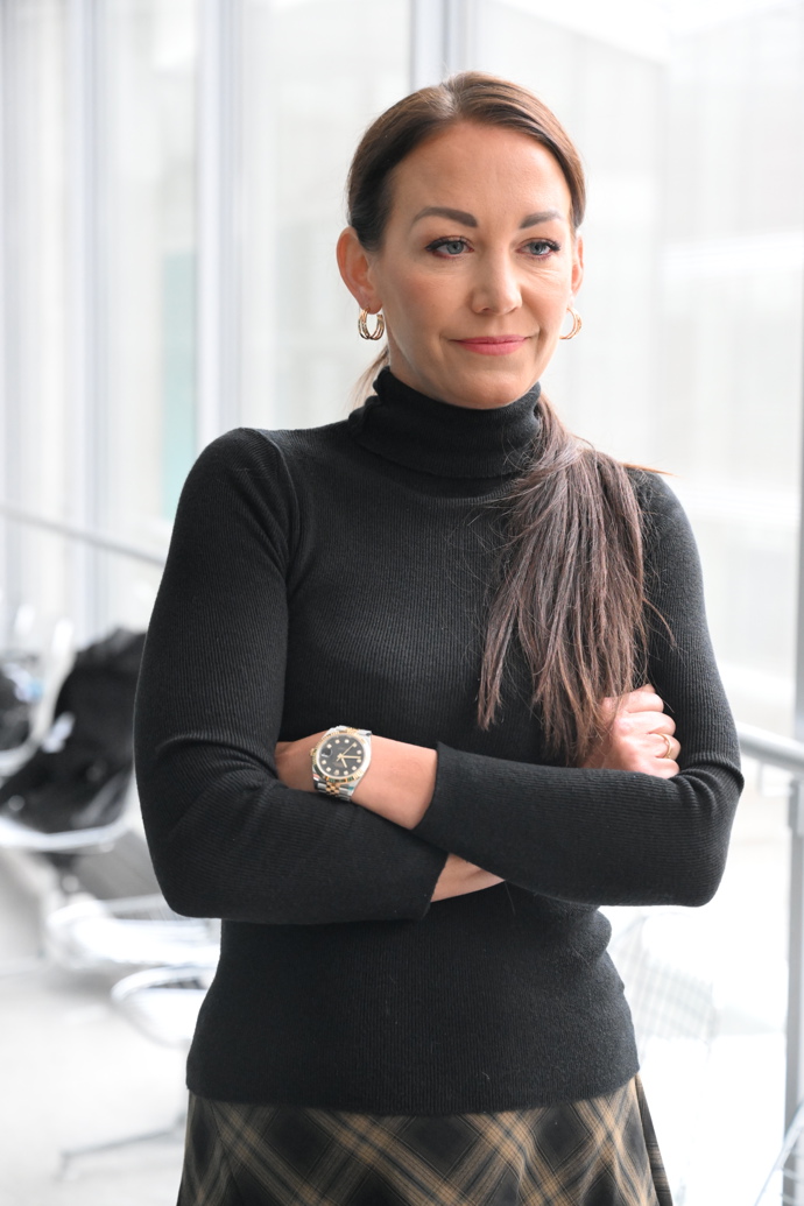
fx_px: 2345
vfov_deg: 28.8
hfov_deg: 19.5
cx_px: 402
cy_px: 603
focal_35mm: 70
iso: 6400
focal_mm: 70
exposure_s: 1/320
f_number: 4.5
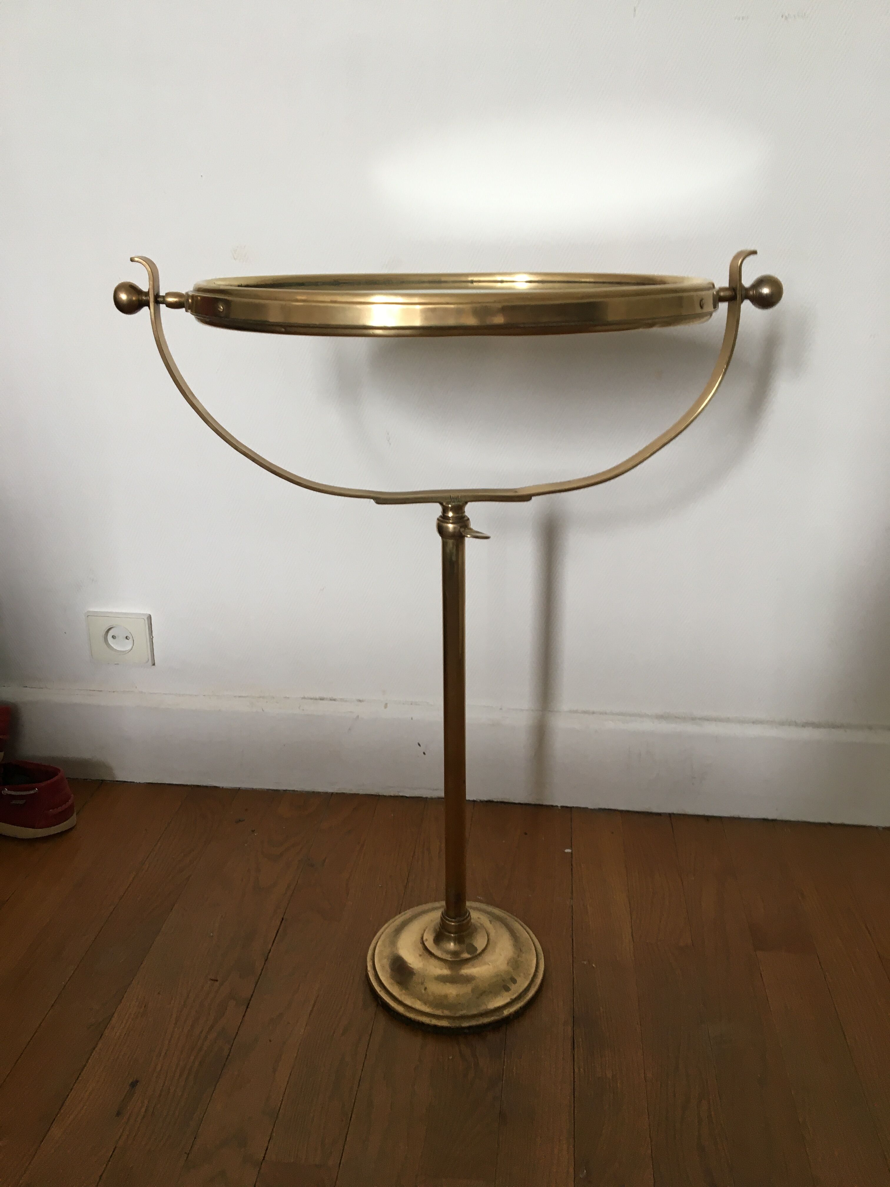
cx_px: 445
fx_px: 994
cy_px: 594
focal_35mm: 29
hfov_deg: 48.2
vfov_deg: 61.7
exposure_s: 1/33
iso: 64
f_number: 2.2
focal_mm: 4.15
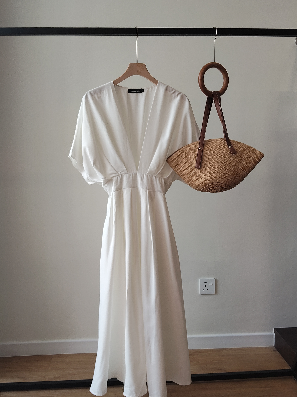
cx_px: 148
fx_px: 400
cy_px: 198
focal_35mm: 35
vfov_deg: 52.6
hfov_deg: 40.7
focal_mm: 4.15
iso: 100
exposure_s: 1/100
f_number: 1.8
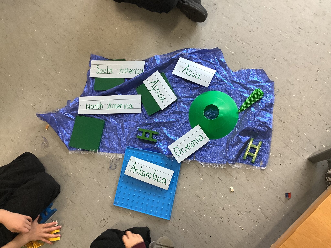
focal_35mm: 31
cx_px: 166
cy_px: 124
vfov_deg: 45.4
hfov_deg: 58.4
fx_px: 296
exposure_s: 1/50
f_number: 2.4
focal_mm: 3.3
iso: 160
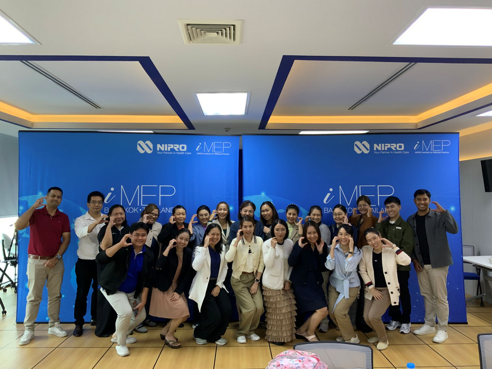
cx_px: 246
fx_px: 412
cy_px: 184
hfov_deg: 61.7
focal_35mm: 29
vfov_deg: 48.2
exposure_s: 1/60
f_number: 1.8
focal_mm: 3
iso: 100
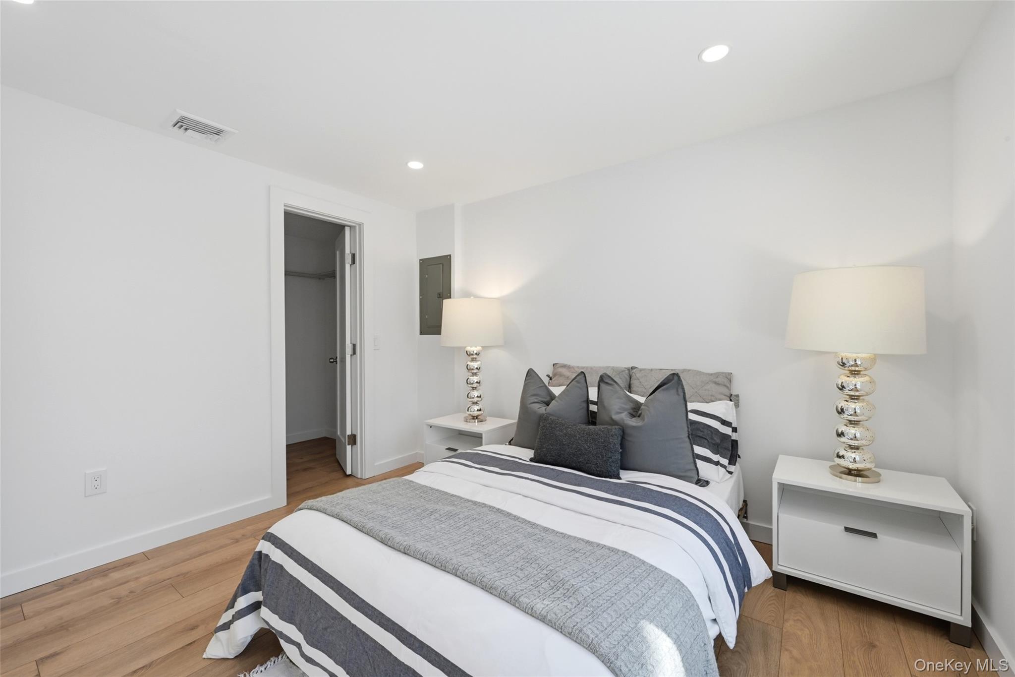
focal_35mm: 14
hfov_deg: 104.3
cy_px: 338
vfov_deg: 81.2
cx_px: 508
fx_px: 395
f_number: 16
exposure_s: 1/125
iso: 640
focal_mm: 14
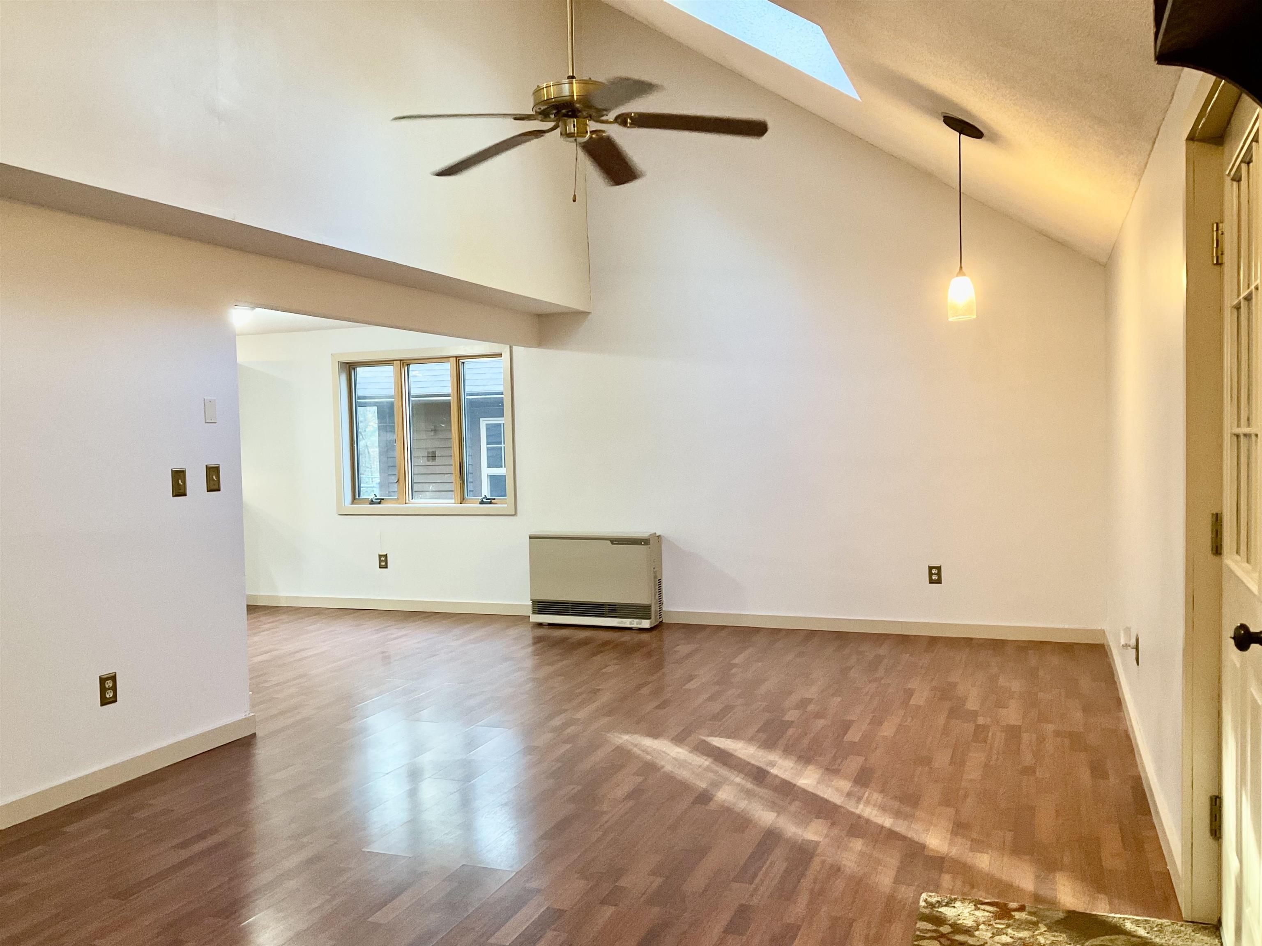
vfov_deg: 48.2
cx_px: 631
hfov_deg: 61.7
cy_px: 473
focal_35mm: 29
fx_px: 1057
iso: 200
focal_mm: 3
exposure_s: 1/40
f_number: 1.8
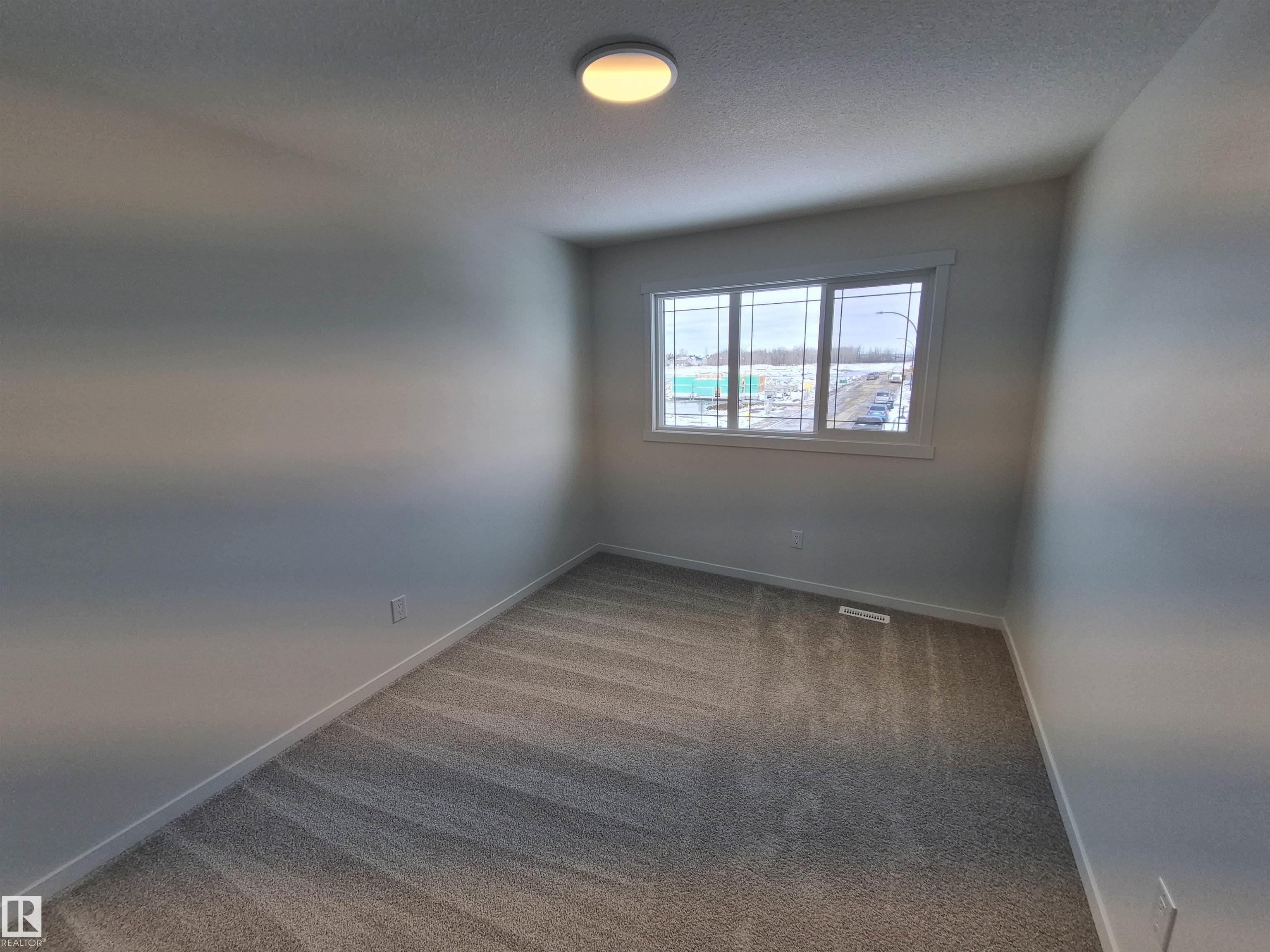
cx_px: 635
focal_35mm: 13
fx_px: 477
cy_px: 476
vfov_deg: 89.9
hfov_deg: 106.2
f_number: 2.2
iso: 50
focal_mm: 1.74
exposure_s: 1/458
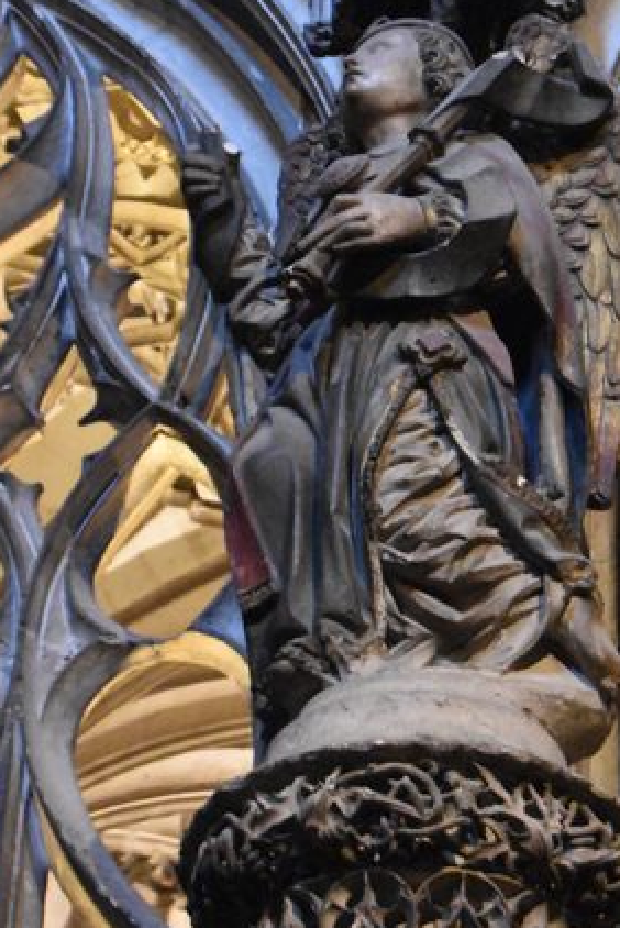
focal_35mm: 137
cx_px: 419
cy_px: 299
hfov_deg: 10.0
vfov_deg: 14.9
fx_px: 3529
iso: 12800
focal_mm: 55
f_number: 5.6
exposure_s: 1/50
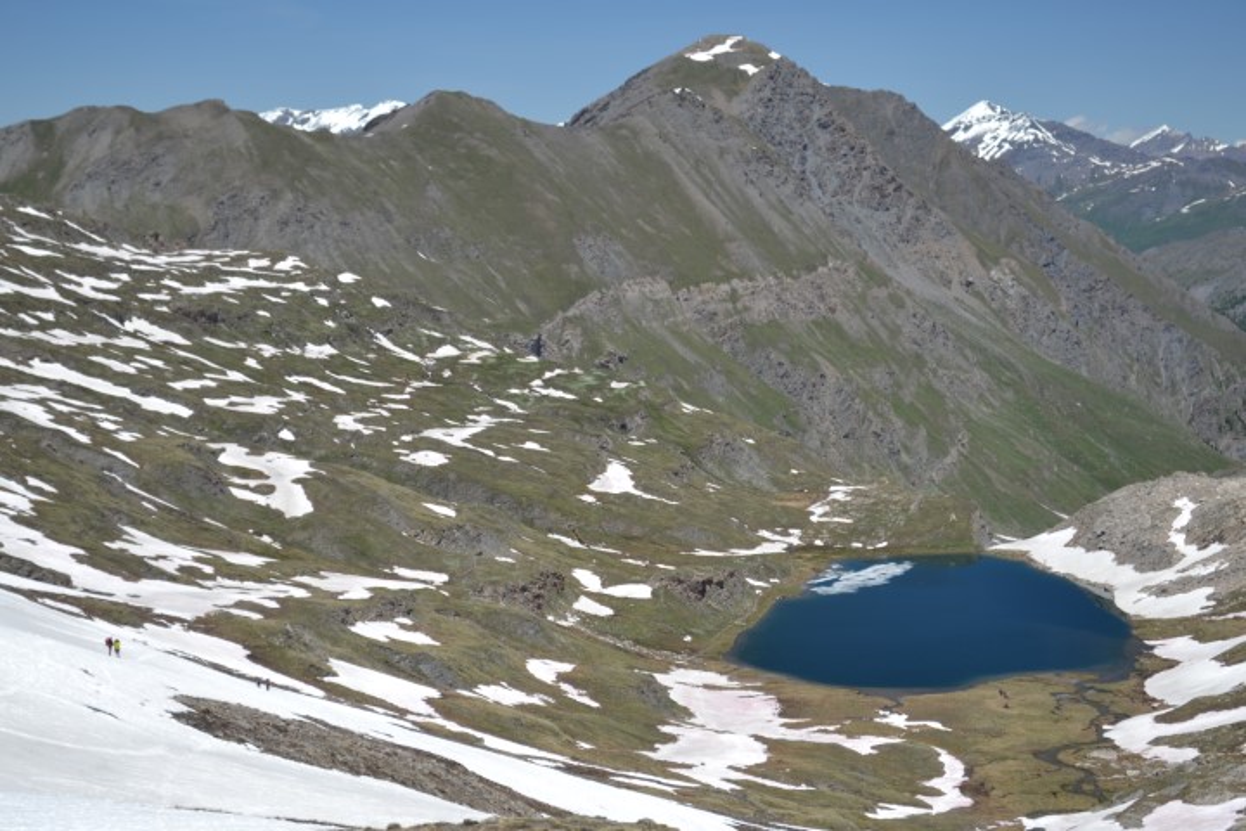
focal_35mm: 72
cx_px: 623
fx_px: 2492
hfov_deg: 28.1
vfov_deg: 18.9
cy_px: 416
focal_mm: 48
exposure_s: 1/200
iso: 100
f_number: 7.1
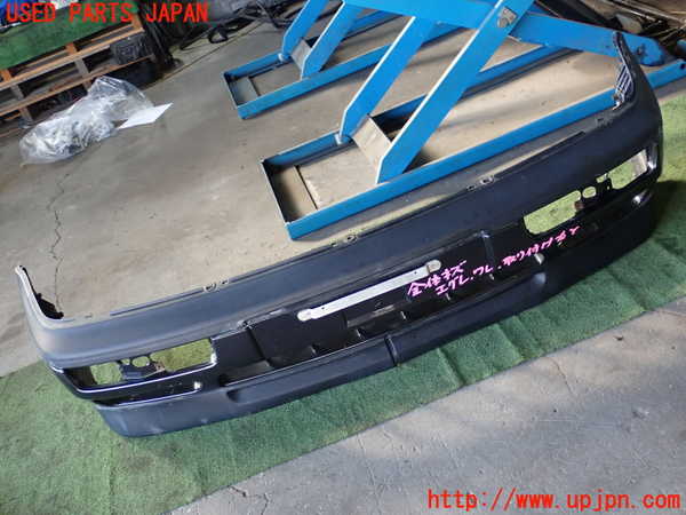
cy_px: 258
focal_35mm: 47
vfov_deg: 30.9
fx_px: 931
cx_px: 343
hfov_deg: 40.4
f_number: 3.1
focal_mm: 8.4
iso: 250
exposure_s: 1/50
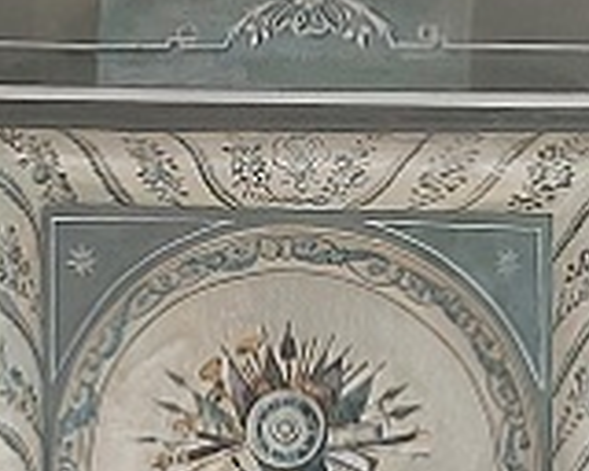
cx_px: 101
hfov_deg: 11.9
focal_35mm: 161
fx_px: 2807
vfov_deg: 9.0
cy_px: 936
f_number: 1.8
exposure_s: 1/50
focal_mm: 5.23
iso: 400
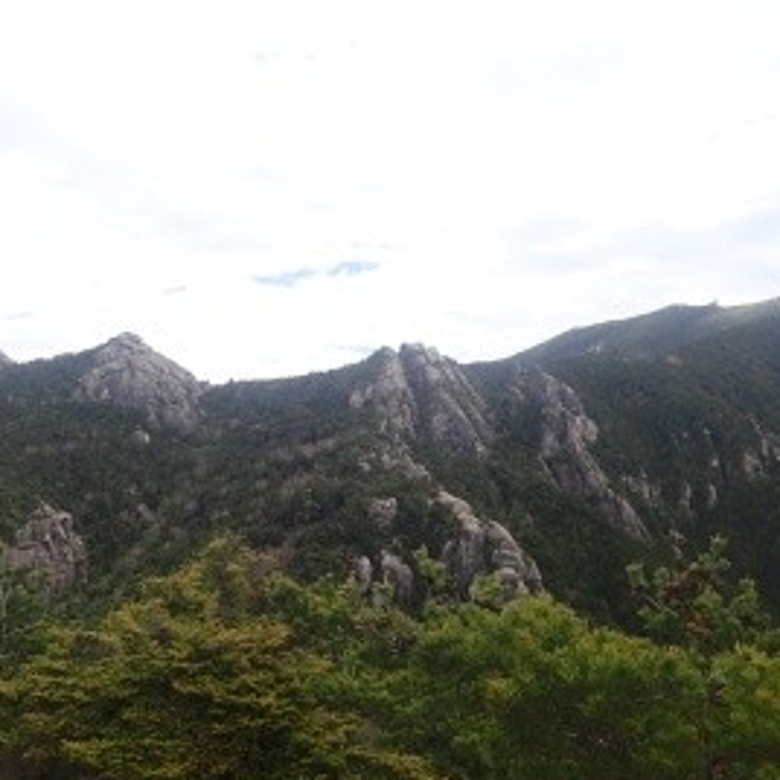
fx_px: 943
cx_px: 349
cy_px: 390
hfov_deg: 44.9
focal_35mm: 37
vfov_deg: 44.9
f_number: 8
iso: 100
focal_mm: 4.5
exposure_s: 1/160
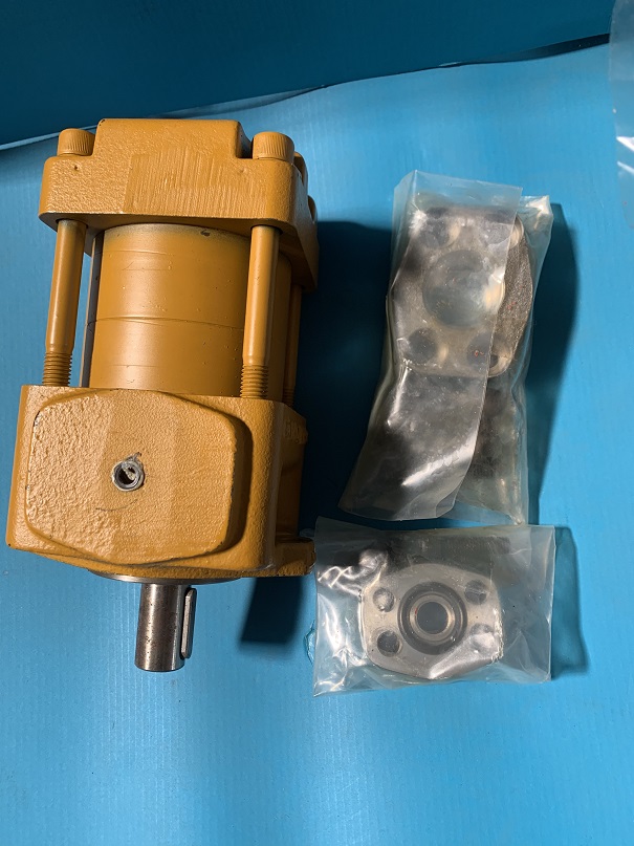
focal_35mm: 26
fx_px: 635
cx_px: 317
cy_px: 423
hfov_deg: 53.1
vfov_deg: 67.3
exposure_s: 1/121
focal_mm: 4.25
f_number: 1.8
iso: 64
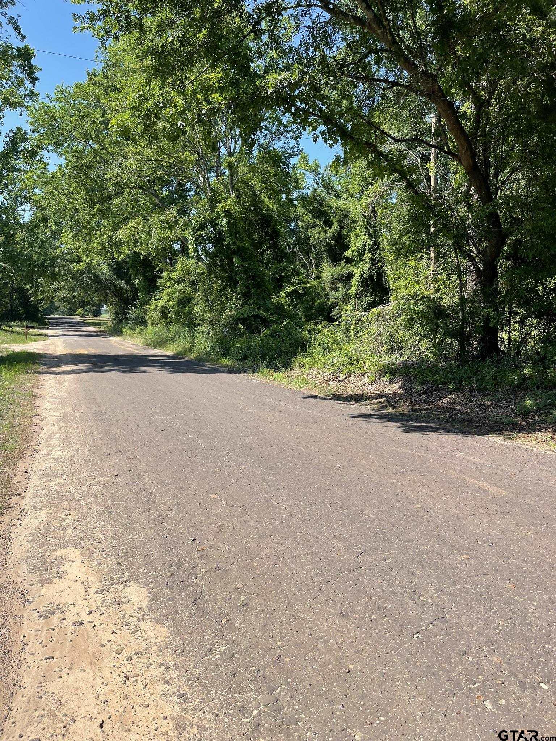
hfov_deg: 54.9
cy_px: 370
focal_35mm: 25
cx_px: 278
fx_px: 535
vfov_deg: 69.4
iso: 32
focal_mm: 5.1
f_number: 1.6
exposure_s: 1/1767
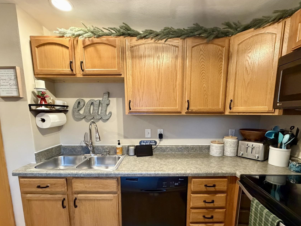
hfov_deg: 91.0
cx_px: 155
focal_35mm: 17
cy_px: 135
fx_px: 148
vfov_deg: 73.9
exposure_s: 1/60
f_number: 2.2
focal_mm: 2.22
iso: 640
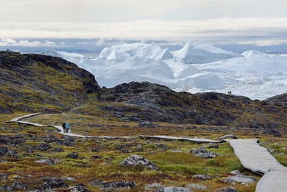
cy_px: 96
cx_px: 144
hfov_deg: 15.2
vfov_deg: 10.2
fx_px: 1076
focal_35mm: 135
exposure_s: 1/320
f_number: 14
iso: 400
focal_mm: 135
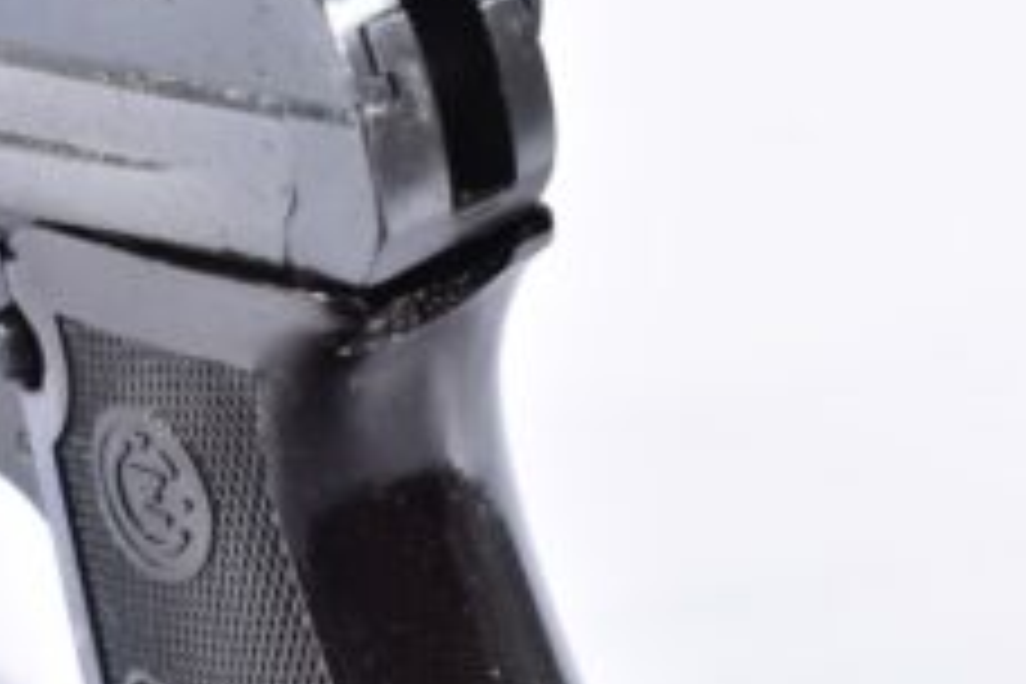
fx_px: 4503
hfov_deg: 12.9
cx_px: 86
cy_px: 432
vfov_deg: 8.7
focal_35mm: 158
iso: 640
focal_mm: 40
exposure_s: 1/40
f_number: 5
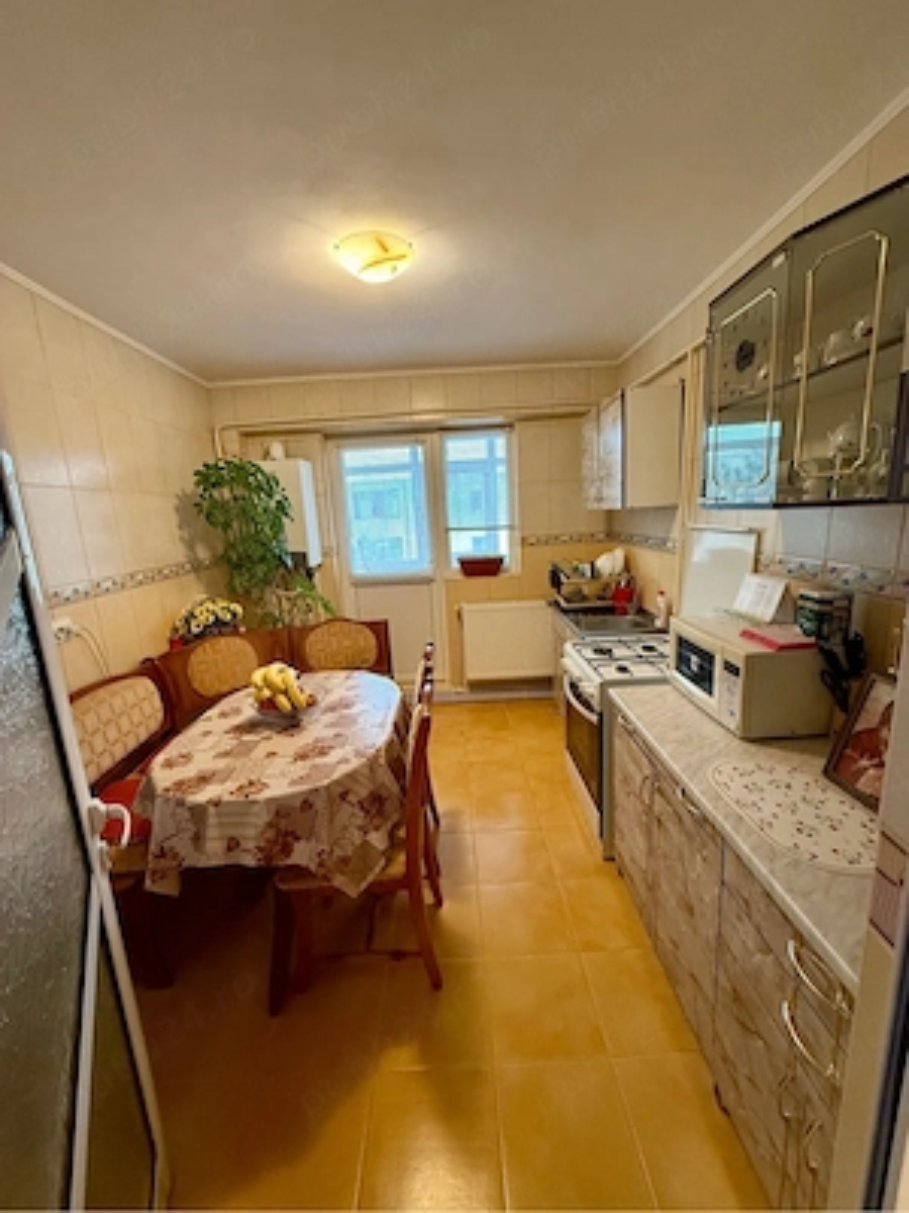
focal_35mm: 14
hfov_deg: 85.7
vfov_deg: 102.1
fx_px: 490
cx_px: 454
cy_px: 606
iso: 500
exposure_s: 1/50
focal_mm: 2.22
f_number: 2.2
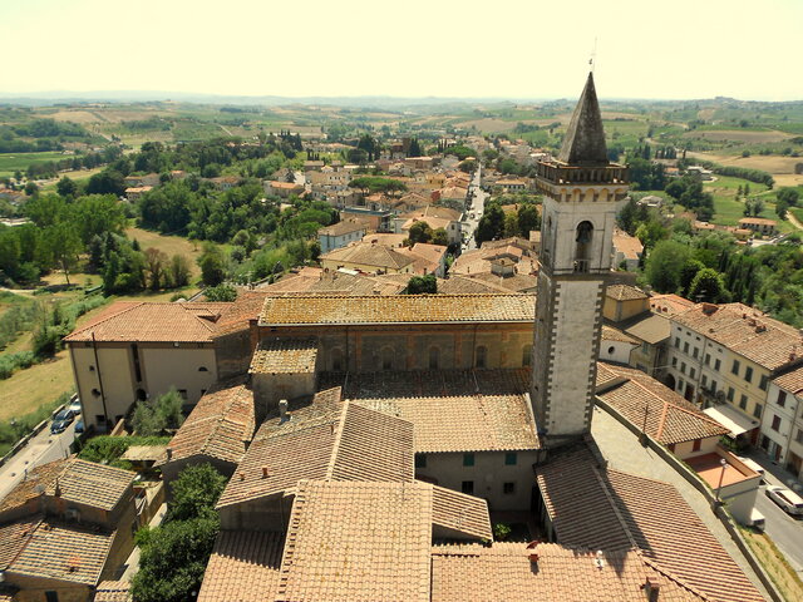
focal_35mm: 26
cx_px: 402
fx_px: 603
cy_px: 301
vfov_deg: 53.1
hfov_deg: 67.3
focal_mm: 4.6
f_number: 3.2
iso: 80
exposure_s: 1/640
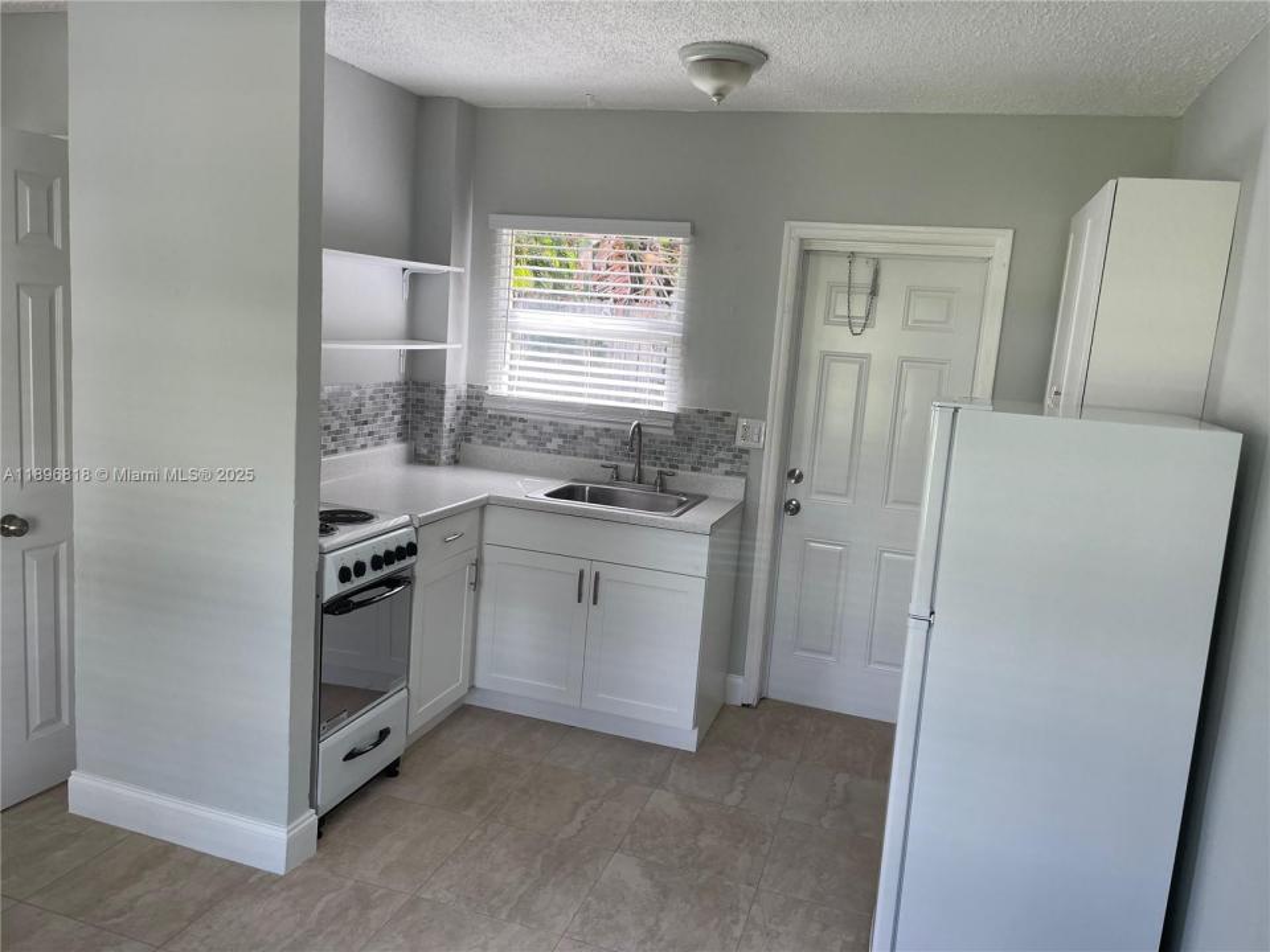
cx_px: 635
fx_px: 954
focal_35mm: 26
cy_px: 476
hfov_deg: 67.3
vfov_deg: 53.1
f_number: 1.6
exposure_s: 1/121
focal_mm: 4.2
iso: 50
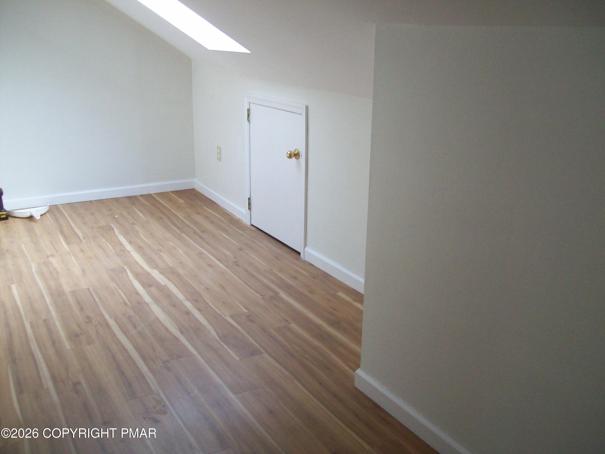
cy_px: 227
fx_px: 629
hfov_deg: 51.4
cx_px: 302
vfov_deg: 39.7
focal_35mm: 36
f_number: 2.7
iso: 160
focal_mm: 6
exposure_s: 1/31.1
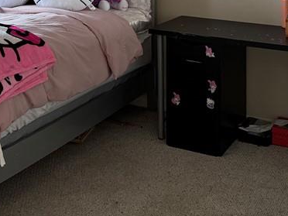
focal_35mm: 66
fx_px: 549
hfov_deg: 29.1
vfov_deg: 20.1
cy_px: -78
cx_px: 88
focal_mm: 6.76
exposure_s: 1/60
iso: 250
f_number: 1.78
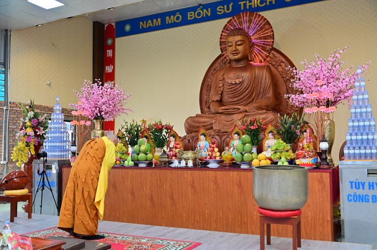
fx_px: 366
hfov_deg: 54.5
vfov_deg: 37.8
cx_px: 188
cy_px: 125
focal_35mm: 35
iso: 2000
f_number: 5
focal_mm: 35
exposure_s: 1/160
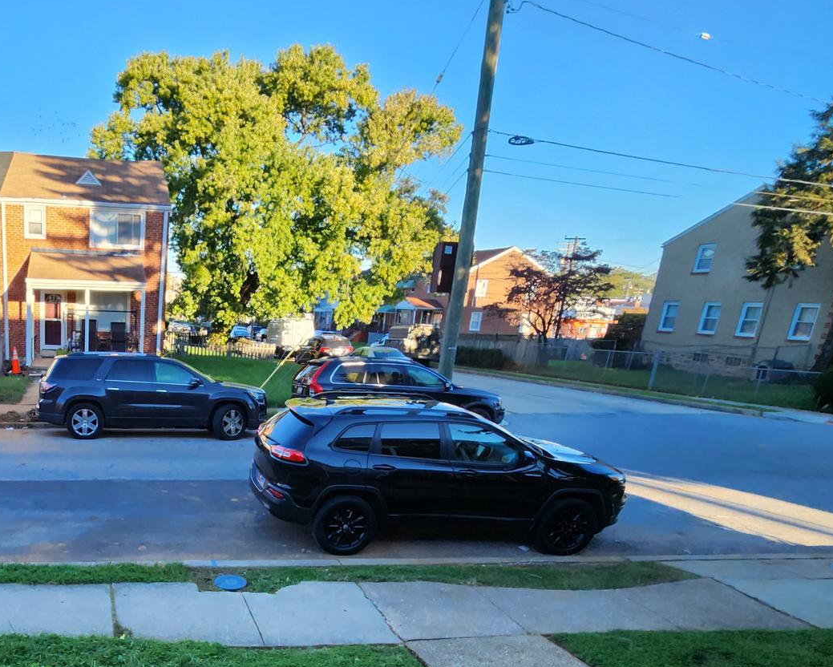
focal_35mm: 25
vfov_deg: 54.3
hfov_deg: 61.3
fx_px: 617
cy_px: 495
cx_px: 144
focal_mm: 2.2
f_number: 2.2
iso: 50
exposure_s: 1/282
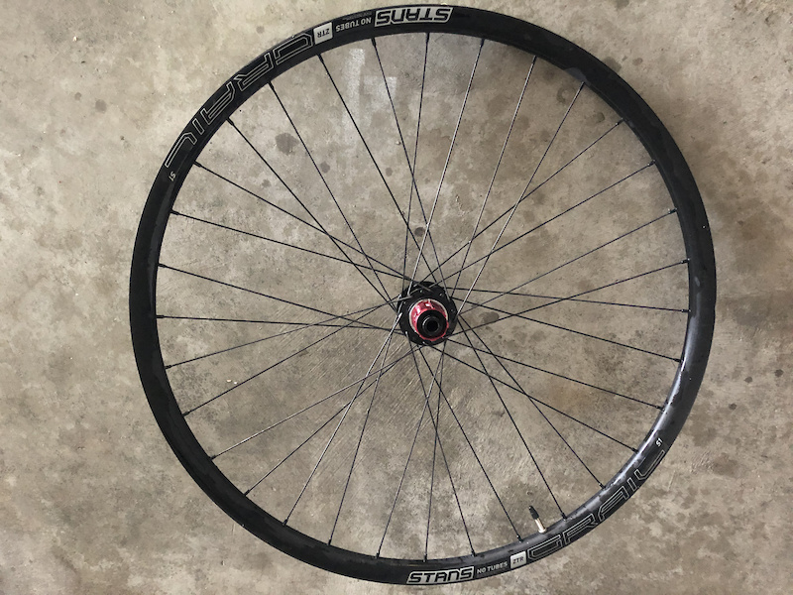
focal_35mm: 28
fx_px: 641
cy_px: 298
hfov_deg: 63.4
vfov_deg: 49.7
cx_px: 396
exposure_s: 1/4
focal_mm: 3.99
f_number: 1.8
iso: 125
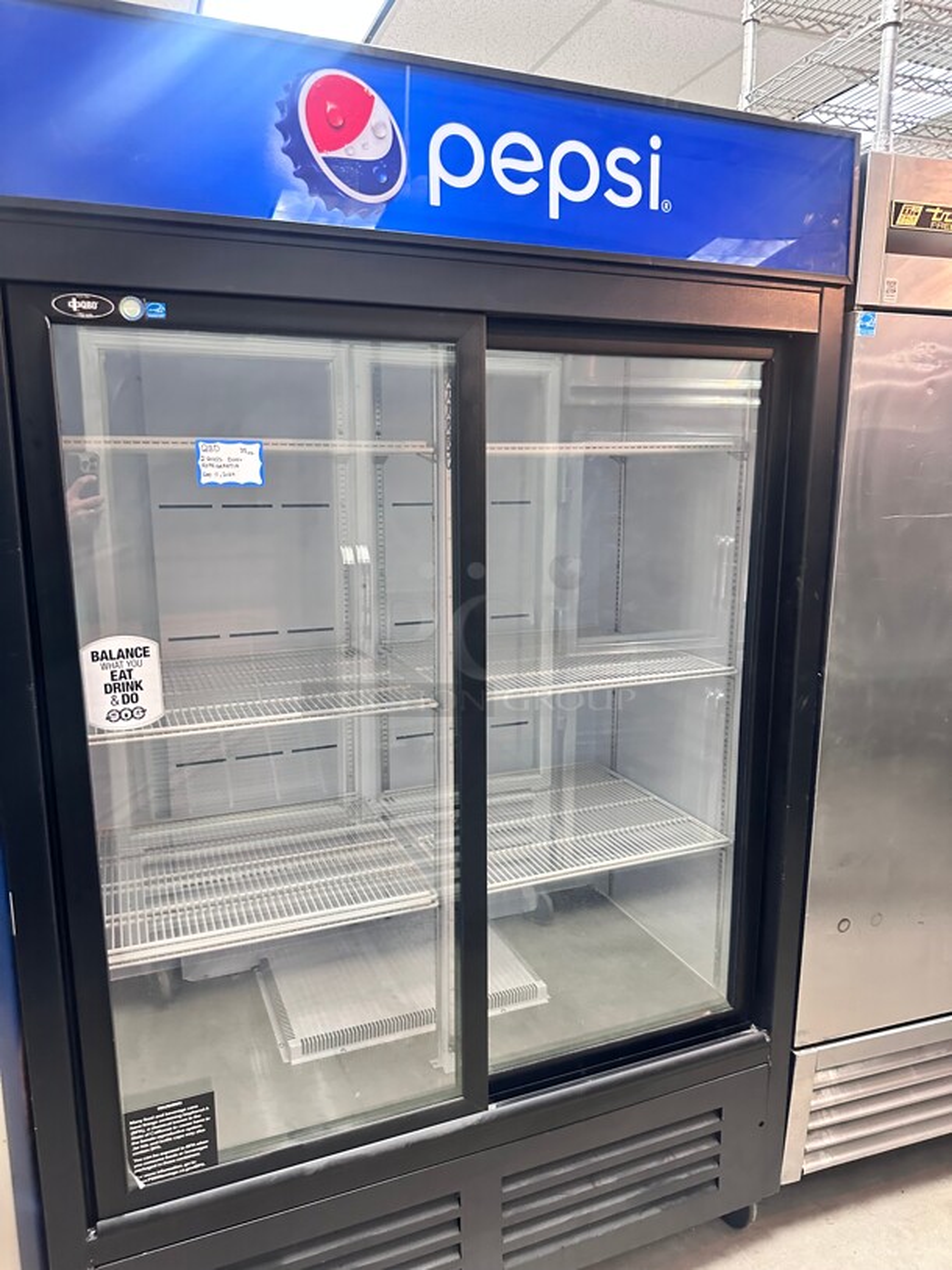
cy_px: 635
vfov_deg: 71.6
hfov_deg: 56.8
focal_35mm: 24
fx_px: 880
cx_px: 476
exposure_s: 1/60
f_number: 1.78
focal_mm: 6.86
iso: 640
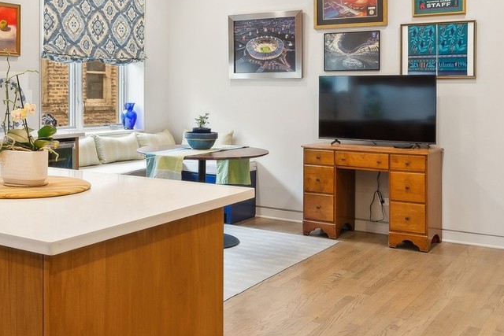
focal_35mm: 43
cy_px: 88
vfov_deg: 30.7
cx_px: 145
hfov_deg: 44.3
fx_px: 602
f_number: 8
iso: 200
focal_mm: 17
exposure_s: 1/3.33
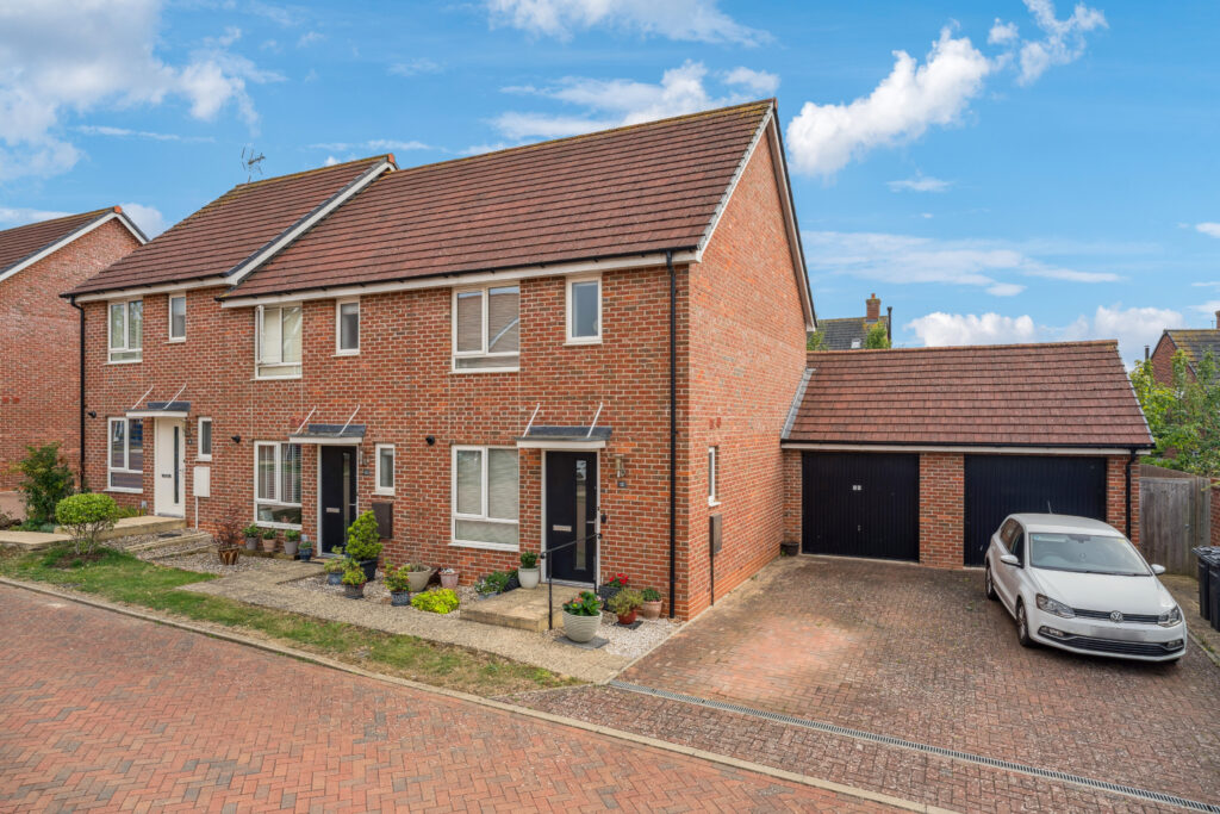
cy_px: 407
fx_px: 705
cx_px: 610
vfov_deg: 60.0
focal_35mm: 21
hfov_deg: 81.7
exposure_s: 1/100
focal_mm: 20.8
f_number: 9
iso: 100
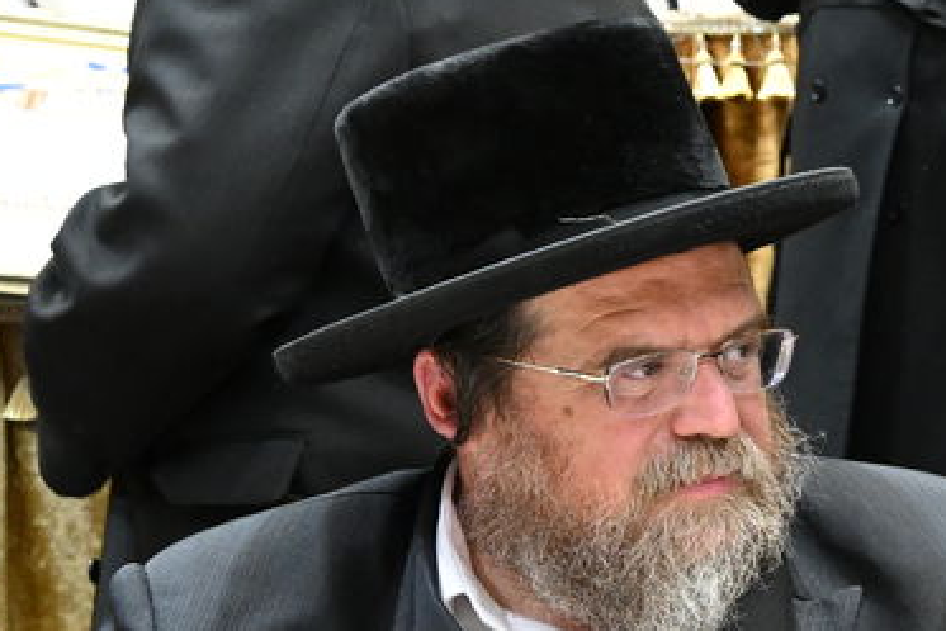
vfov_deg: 15.2
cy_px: 338
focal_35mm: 90
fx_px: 2366
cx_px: 1580
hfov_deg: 18.7
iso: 3200
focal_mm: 24
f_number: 4
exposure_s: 1/200
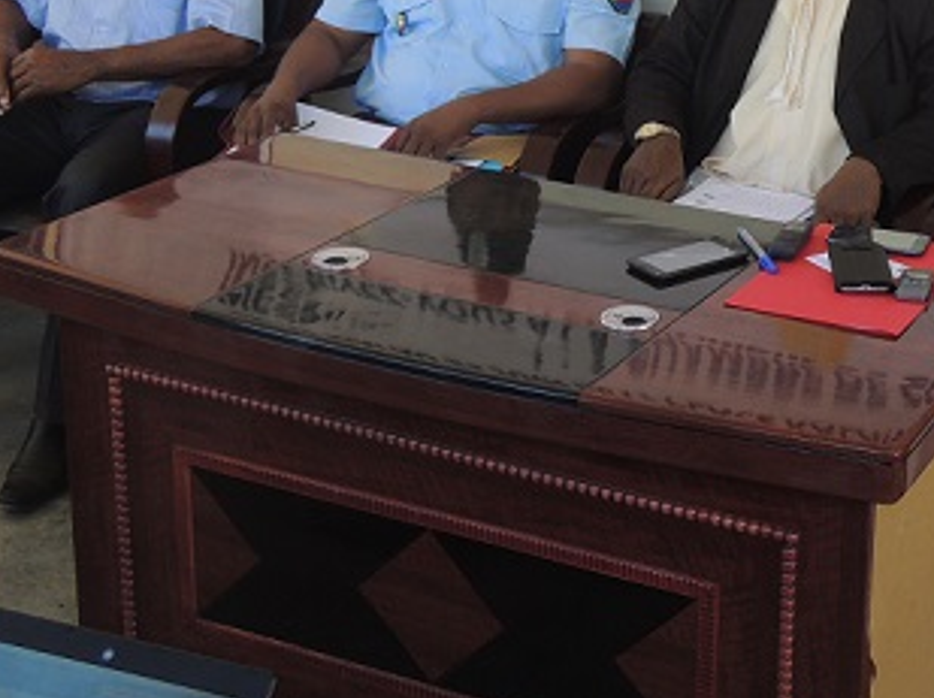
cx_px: 904
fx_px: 1833
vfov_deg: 20.9
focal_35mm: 68
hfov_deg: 27.2
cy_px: 18
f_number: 2.8
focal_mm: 5
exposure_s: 1/60
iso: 100
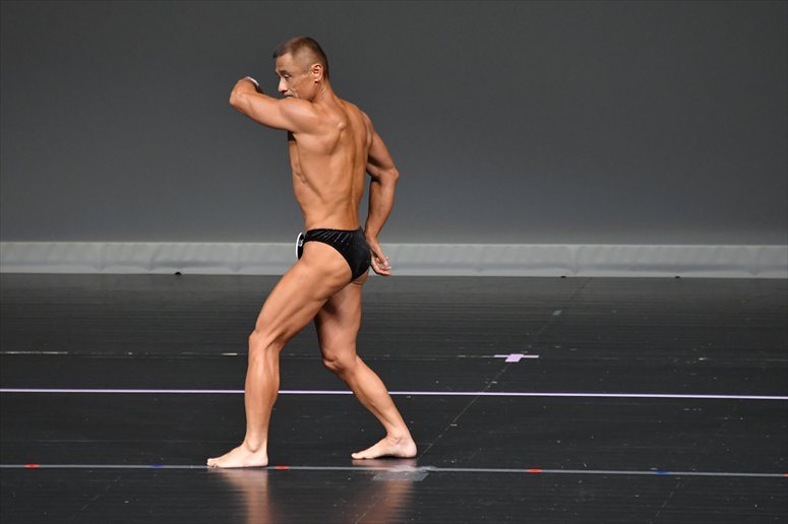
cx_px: 394
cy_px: 262
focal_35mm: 450
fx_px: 9845
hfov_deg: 4.6
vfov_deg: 3.1
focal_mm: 300
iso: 4000
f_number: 5.6
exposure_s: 1/400
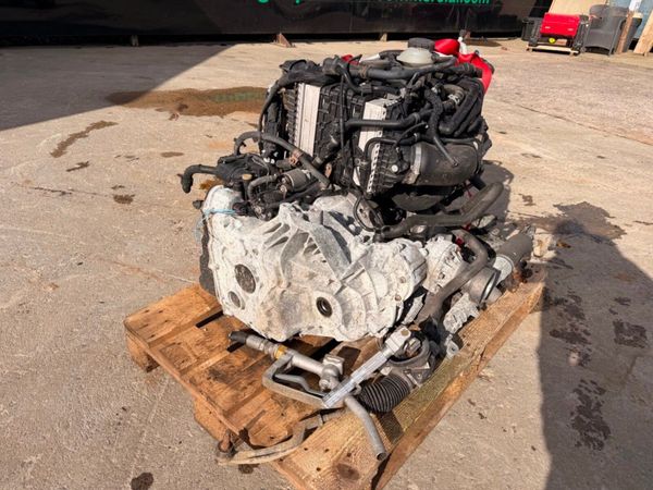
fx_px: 453
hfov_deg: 71.6
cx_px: 326
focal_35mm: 24
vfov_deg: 56.8
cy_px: 245
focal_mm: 6.76
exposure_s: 1/5714
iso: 80
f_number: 1.78
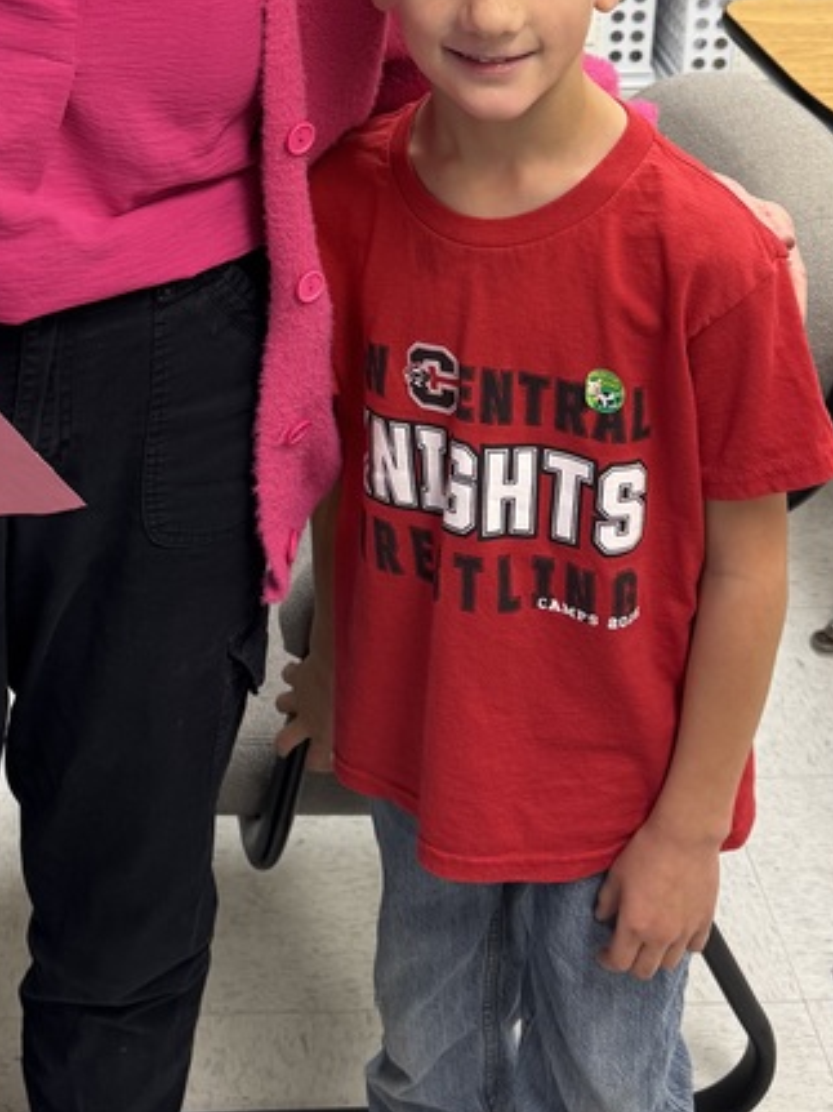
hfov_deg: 25.5
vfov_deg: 31.8
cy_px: 67
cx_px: 250
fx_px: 1830
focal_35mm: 57
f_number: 1.78
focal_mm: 6.76
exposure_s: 1/60
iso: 125
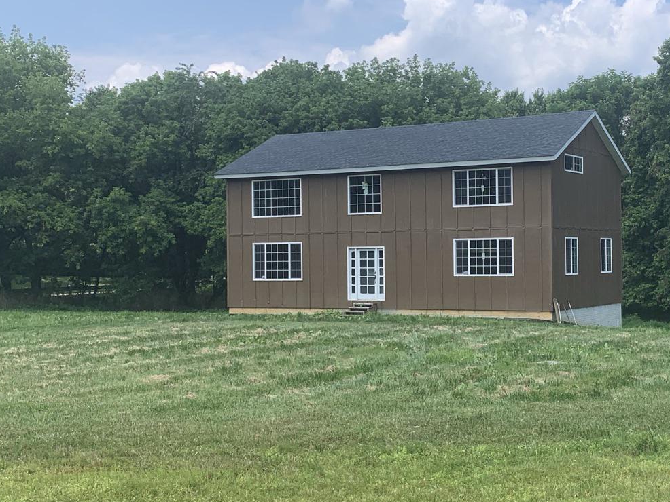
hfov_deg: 35.1
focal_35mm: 54
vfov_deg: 27.0
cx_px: 461
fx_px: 1045
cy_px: 260
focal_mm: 4.25
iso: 25
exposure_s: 1/1406
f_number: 1.8
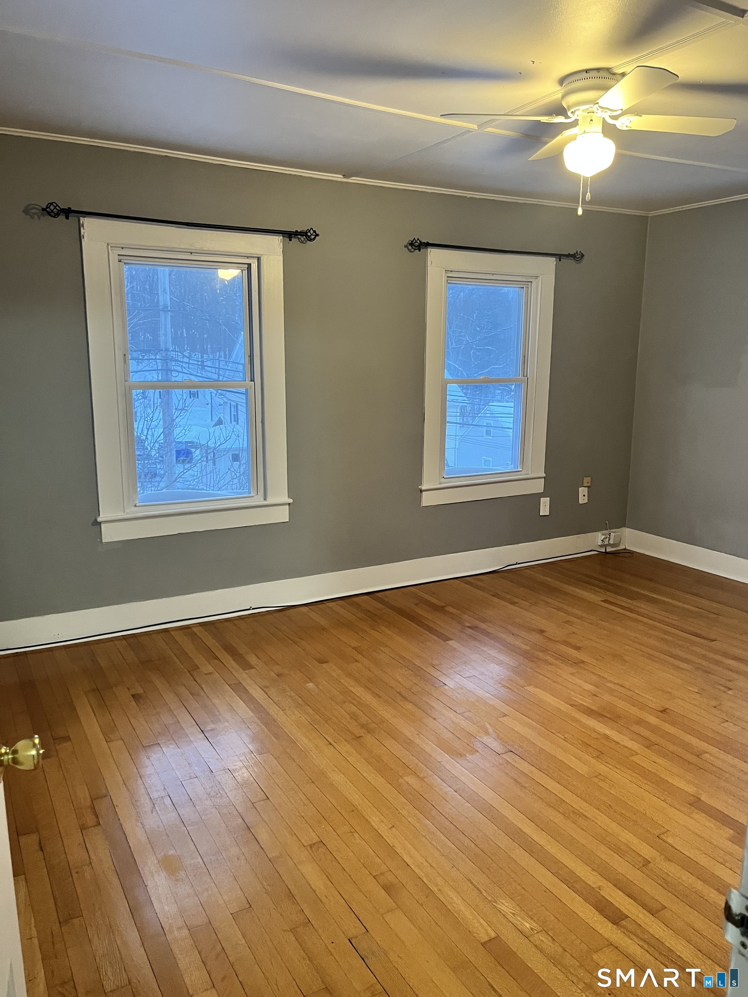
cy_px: 498
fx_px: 749
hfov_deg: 53.1
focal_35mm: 26
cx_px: 374
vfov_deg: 67.3
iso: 400
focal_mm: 5.1
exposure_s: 1/60
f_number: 1.6
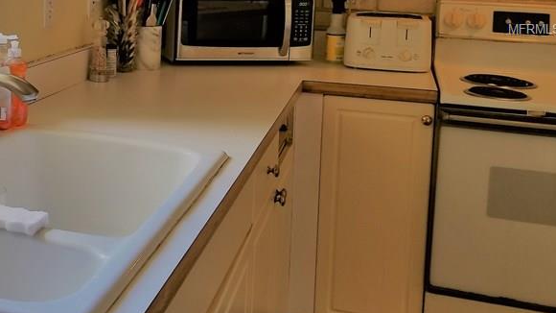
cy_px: 30
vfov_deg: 23.3
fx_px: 737
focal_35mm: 50
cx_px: 76
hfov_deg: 39.0
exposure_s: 1/120
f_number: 1.7
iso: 100
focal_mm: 4.25
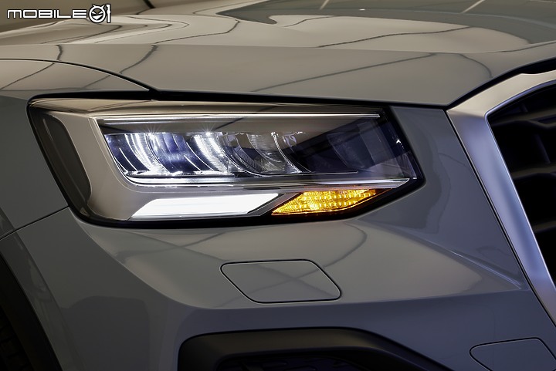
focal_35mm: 55
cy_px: 186
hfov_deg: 36.2
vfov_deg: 24.7
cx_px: 278
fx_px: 850
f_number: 11
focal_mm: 55
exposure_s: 1/60
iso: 320
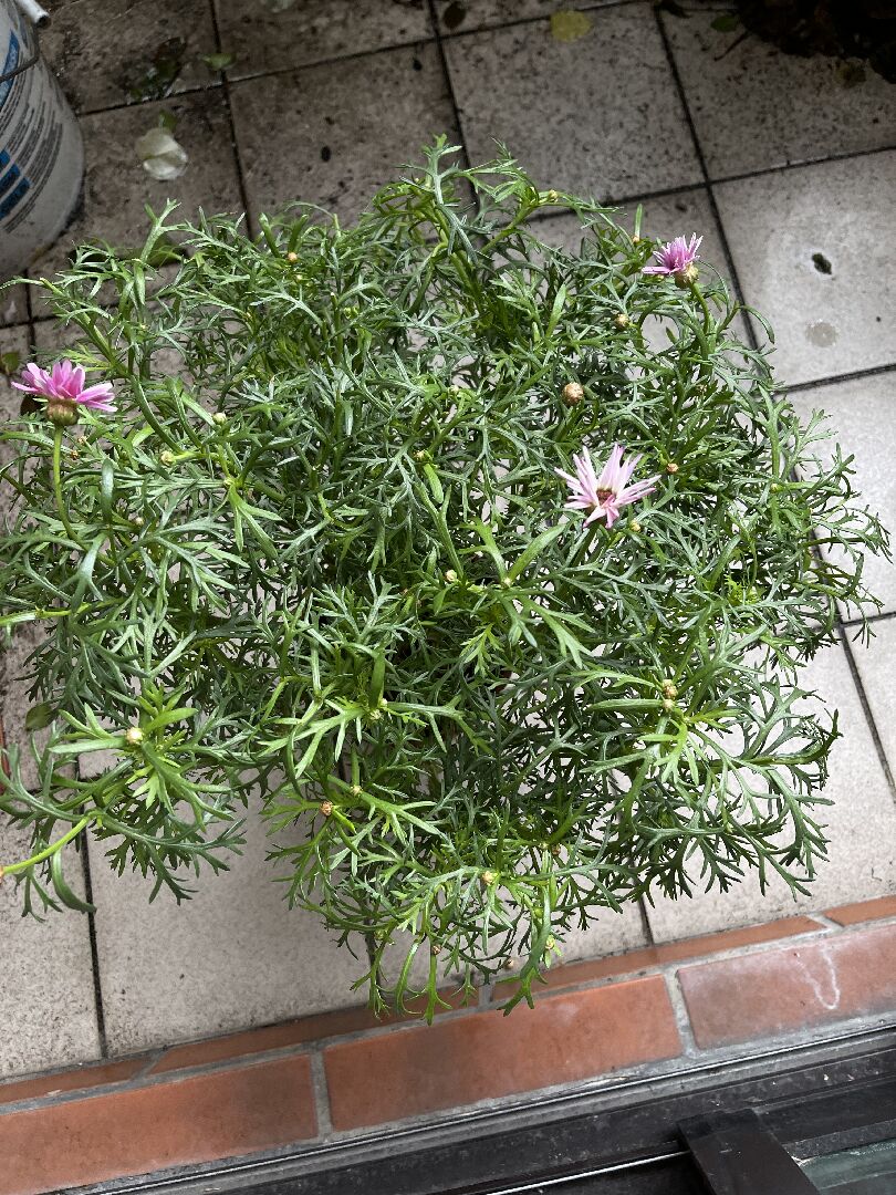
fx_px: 863
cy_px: 598
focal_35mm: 25
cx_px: 448
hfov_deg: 54.9
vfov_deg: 69.4
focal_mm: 5.1
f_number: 1.6
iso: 100
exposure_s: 1/121
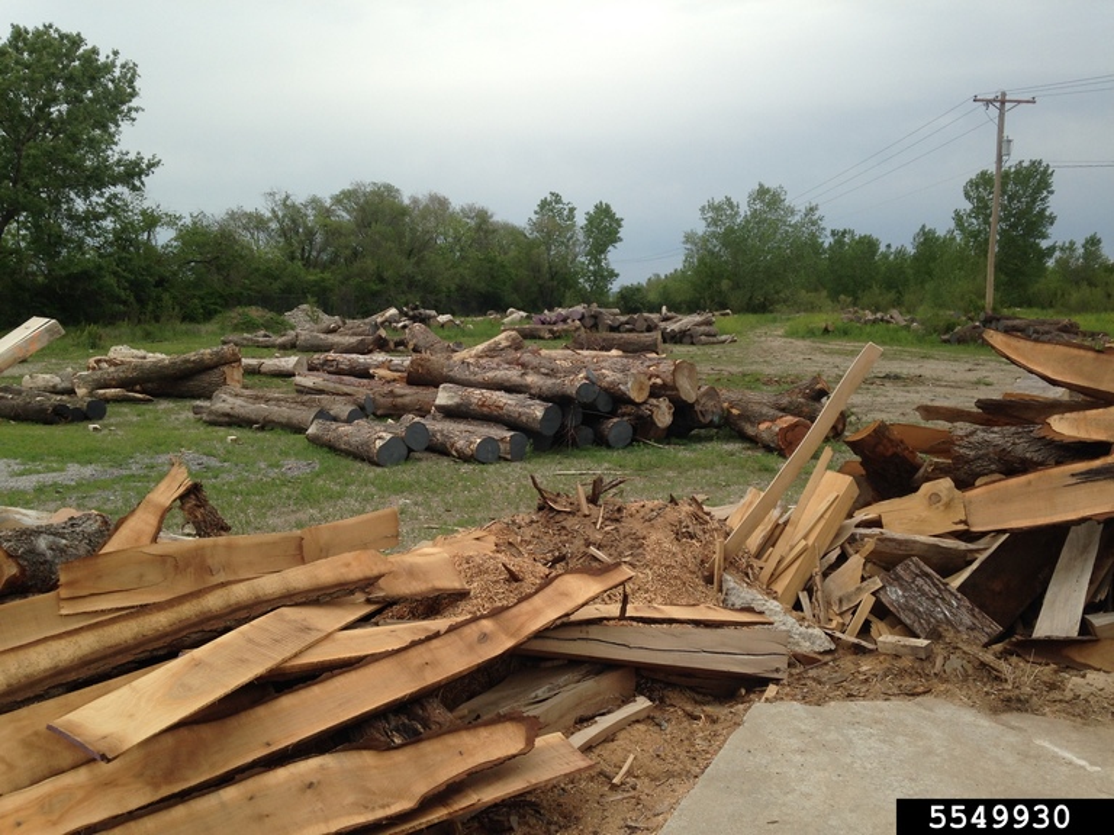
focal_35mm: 33
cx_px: 557
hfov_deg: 55.4
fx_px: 1062
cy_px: 418
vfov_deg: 42.9
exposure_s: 1/1232
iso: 50
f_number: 2.4
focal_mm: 4.12
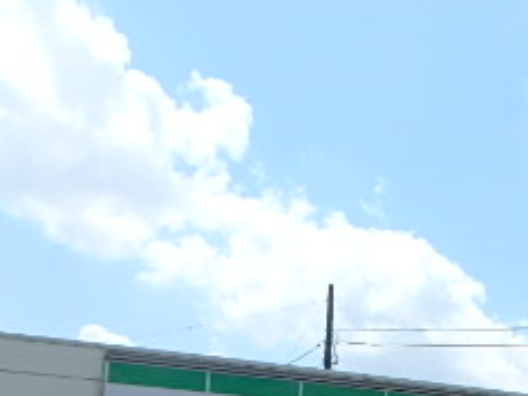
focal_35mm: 57
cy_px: 463
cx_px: 521
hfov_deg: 31.4
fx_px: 869
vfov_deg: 23.6
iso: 125
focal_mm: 3.7
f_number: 6
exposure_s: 1/500
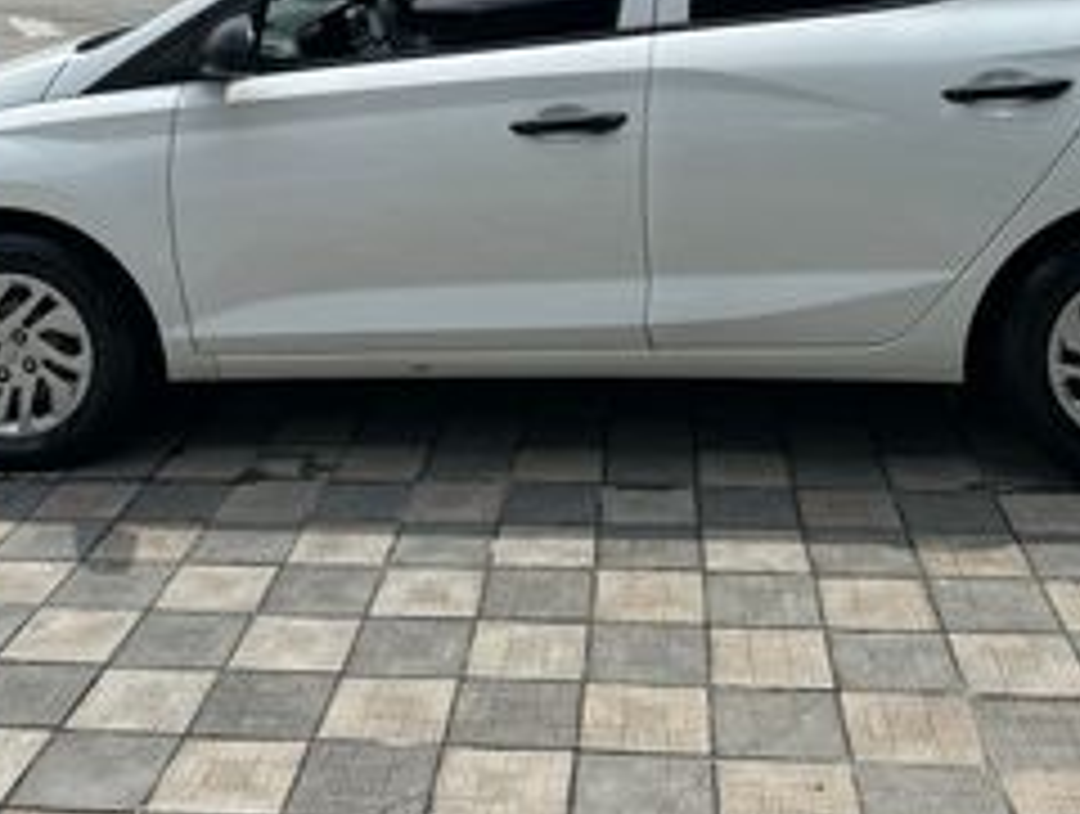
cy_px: 40
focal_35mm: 47
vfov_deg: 29.4
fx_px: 1469
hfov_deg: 40.3
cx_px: 486
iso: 80
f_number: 1.78
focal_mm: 6.86
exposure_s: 1/7042
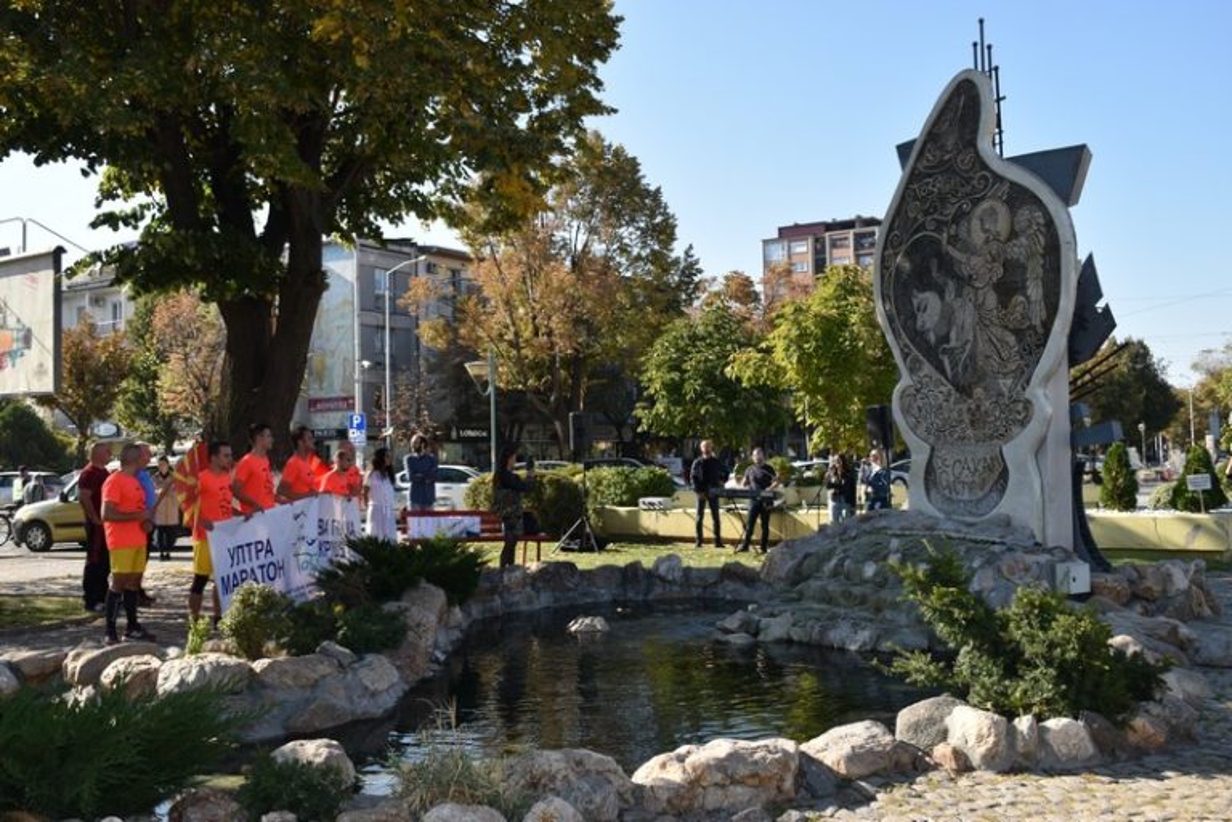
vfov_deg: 38.4
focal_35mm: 34
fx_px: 1181
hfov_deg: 55.1
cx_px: 616
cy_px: 411
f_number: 8
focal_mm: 23
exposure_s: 1/200
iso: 100
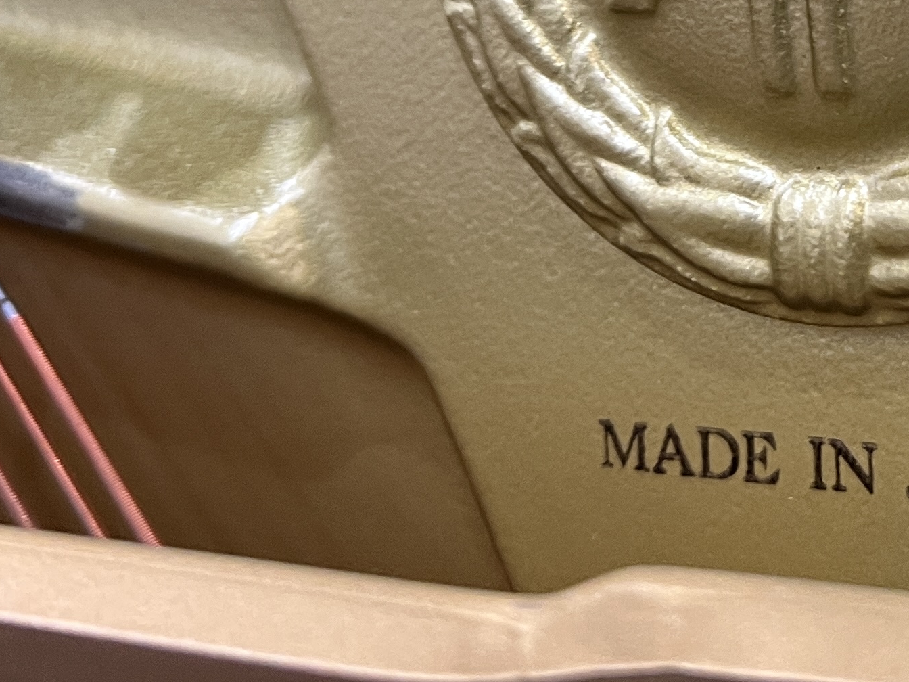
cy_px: -292
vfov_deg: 17.3
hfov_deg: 23.5
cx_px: 989
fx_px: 2048
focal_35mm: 78
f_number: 1.5
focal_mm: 5.7
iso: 125
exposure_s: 1/60
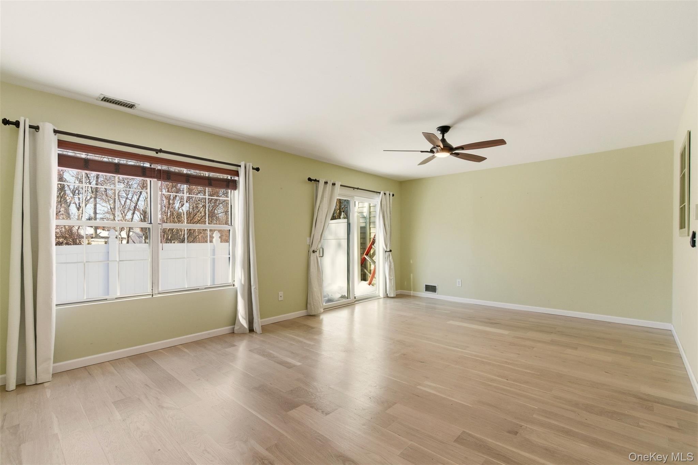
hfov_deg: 96.7
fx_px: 310
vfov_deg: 73.7
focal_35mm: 16
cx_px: 349
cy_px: 232
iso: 250
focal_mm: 16
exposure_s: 1/250
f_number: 9
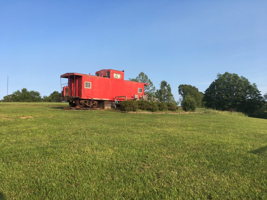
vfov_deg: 48.2
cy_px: 100
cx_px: 134
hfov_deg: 61.7
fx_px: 224
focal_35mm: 29
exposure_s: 1/810
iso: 25
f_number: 2.2
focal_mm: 4.15
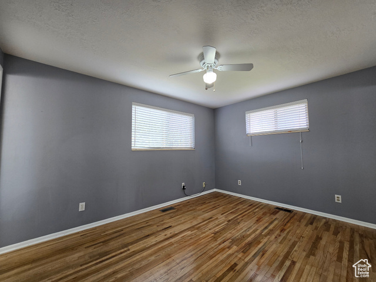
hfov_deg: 106.2
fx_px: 141
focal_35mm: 13
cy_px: 141
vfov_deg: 89.9
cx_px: 188
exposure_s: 1/60
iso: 100
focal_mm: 2.2
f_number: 2.2
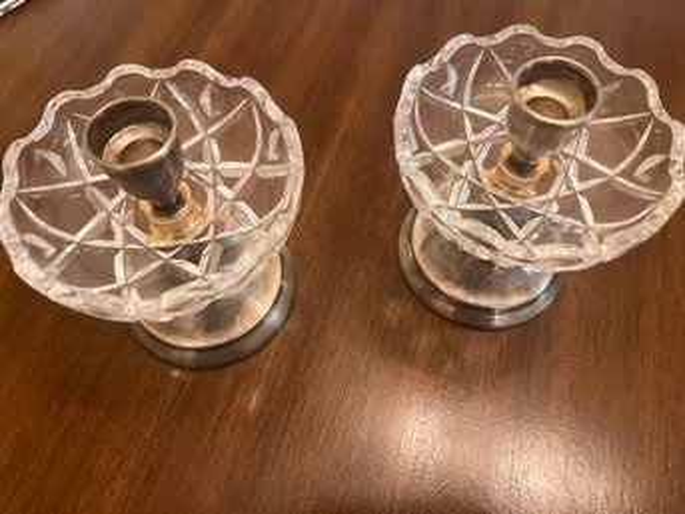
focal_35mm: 26
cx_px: 342
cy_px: 257
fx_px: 514
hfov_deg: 67.3
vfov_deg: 53.0
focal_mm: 5.1
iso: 500
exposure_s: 1/60
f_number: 1.6
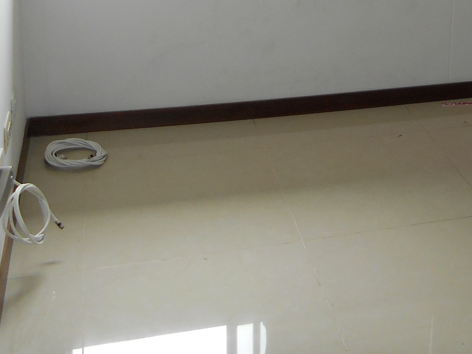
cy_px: -88
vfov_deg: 20.6
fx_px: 900
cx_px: 379
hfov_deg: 28.7
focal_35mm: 66
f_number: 3.2
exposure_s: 1/80
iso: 80
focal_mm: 4.6
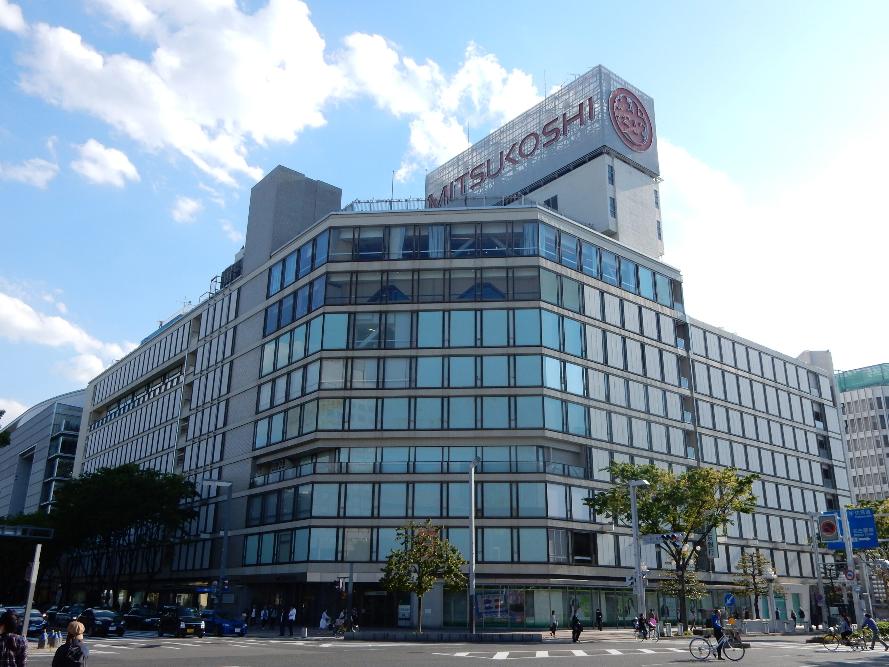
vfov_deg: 46.8
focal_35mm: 30
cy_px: 334
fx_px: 770
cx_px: 444
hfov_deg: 60.0
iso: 125
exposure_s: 1/800
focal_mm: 5.4
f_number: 4
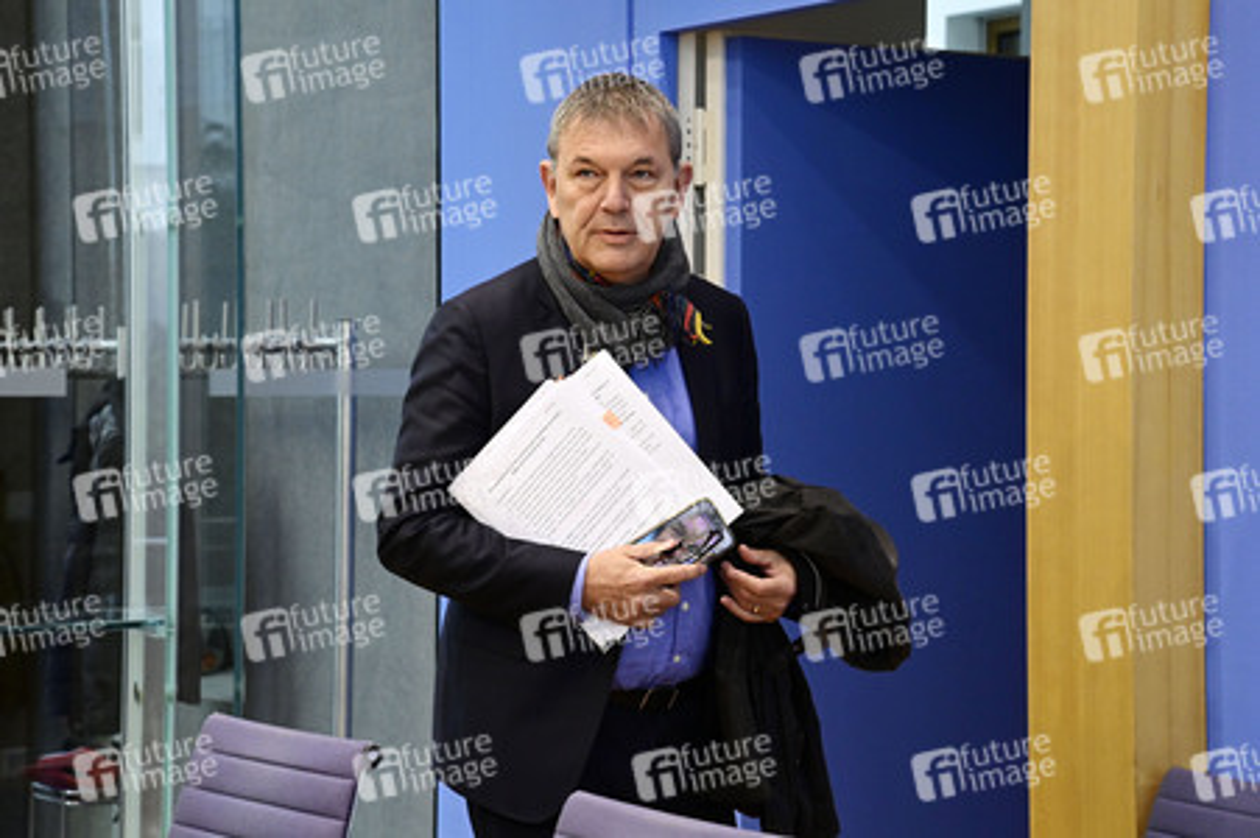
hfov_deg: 26.0
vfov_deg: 17.5
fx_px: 2728
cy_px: 419
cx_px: 630
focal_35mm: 78
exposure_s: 1/400
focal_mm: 78
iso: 5000
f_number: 6.3
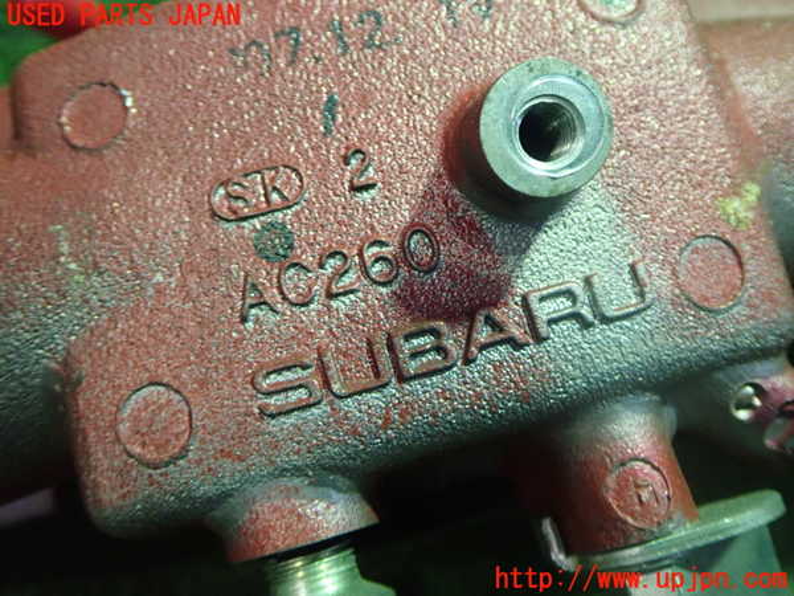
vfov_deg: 46.8
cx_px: 397
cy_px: 298
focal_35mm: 30
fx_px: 688
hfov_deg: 60.0
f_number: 2.3
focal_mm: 5.5
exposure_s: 1/50
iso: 800
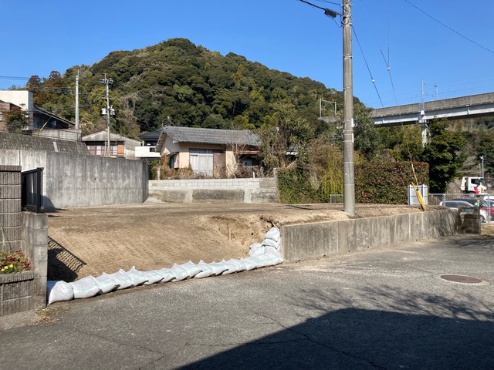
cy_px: 185
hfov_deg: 63.4
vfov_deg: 49.7
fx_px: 400
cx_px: 247
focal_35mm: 28
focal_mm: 3.99
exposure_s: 1/2088
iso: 20
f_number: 1.8
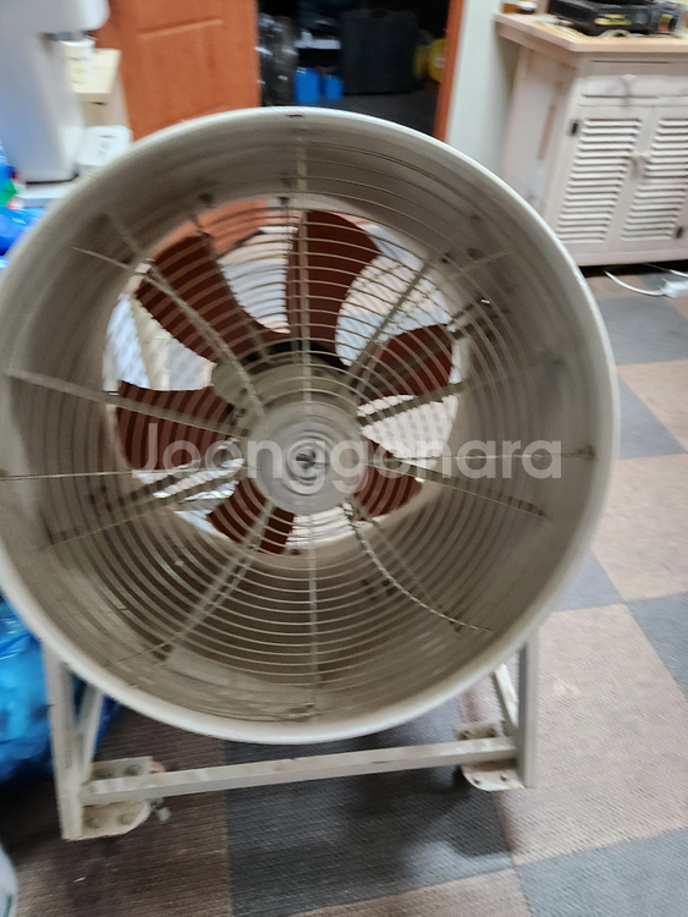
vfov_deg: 73.9
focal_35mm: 23
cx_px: 344
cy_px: 458
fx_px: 609
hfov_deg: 58.9
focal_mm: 5.4
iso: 640
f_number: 1.8
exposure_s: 1/40
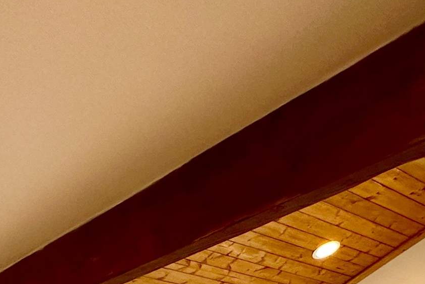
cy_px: 519
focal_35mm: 53
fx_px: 626
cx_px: 158
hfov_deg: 37.3
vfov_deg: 19.1
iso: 200
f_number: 2.2
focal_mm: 2.22
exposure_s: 1/60
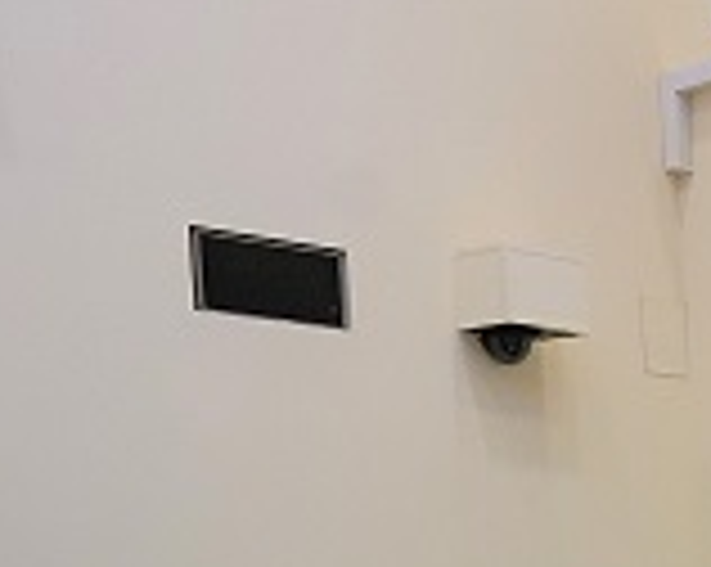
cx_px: 1195
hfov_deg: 13.2
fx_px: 2837
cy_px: 1076
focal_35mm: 135
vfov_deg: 10.6
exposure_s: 1/250
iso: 2500
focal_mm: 31
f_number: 5.6
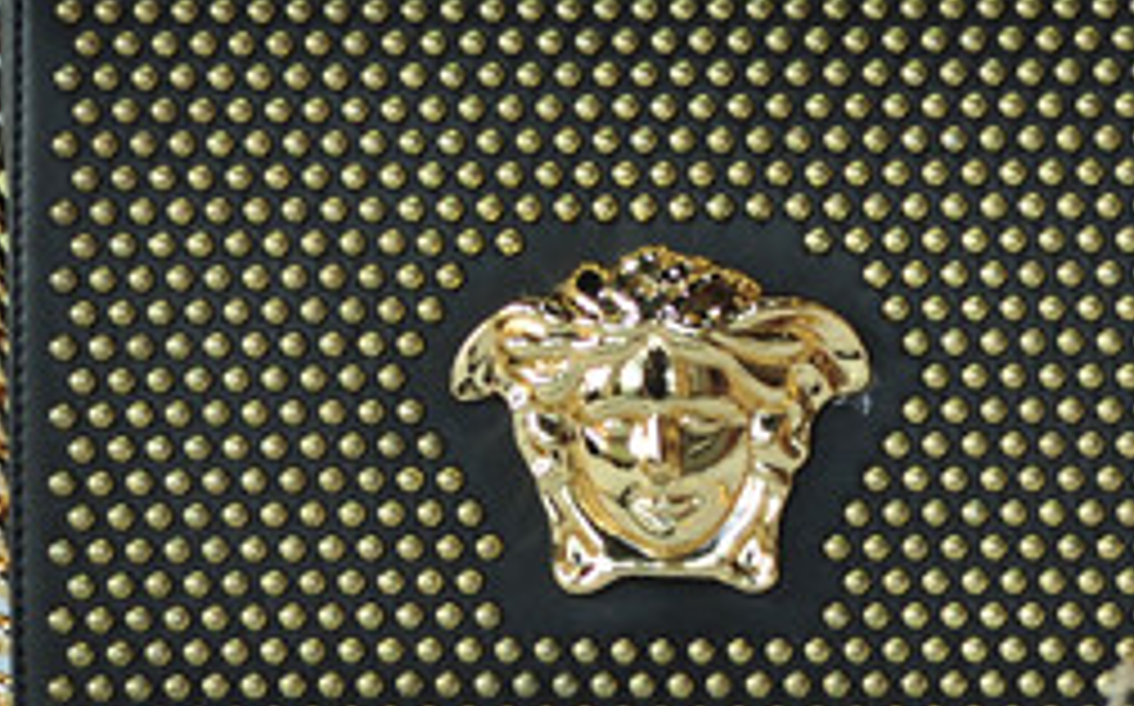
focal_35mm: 187
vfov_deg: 7.0
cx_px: 576
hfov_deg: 11.2
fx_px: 5767
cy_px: 360
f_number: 5.6
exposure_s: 1/40
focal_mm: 35
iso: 200
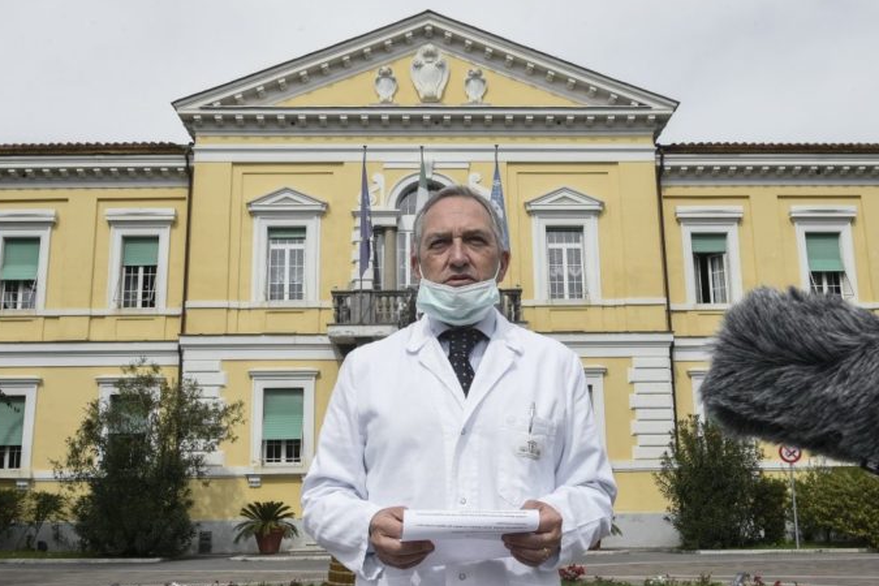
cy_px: 289
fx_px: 806
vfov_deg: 40.0
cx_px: 436
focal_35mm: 33
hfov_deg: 57.2
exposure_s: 1/200
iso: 400
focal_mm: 32
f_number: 14
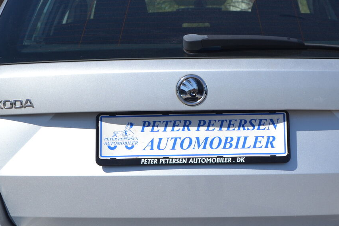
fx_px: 1017
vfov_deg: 12.7
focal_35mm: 108
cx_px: 195
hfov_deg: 18.9
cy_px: 135
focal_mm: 32
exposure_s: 1/320
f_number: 9
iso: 100
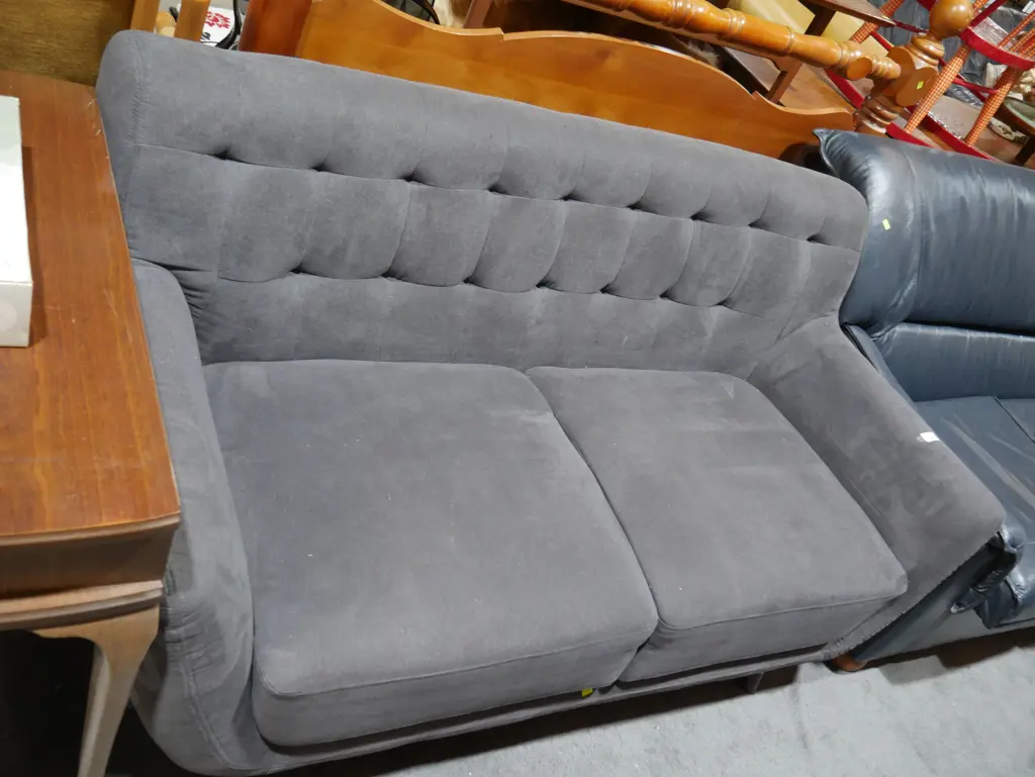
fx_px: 957
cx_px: 518
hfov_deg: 56.8
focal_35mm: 32
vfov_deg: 44.2
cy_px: 388
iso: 640
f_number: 3.6
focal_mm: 16
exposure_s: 1/60
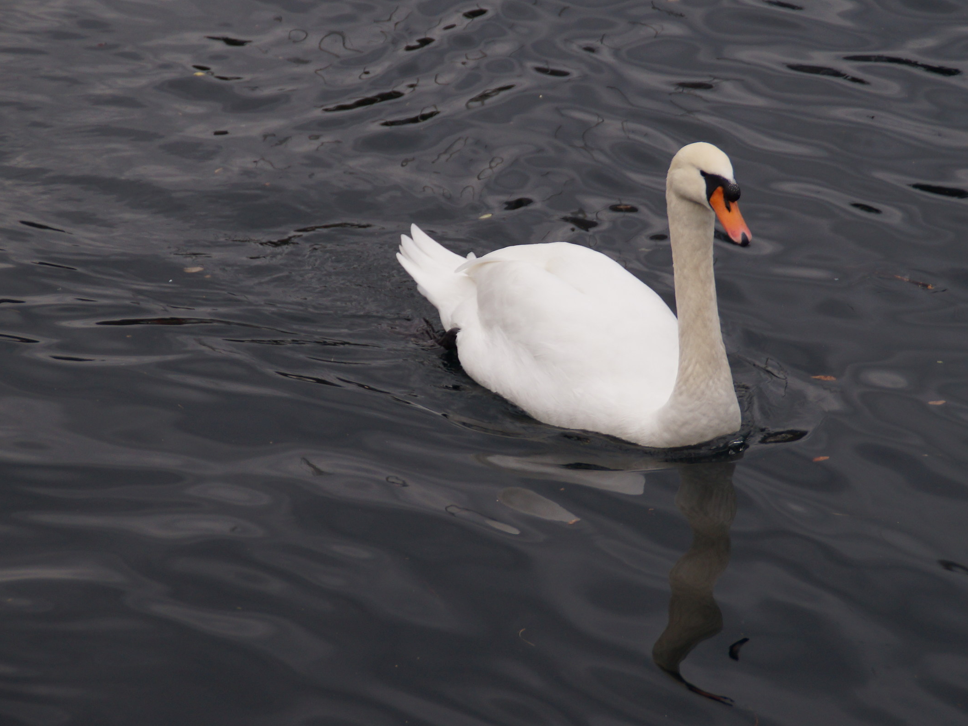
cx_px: 526
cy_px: 363
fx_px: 5034
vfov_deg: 8.3
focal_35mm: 180
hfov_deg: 11.0
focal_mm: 110
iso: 400
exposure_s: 1/200
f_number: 6.3
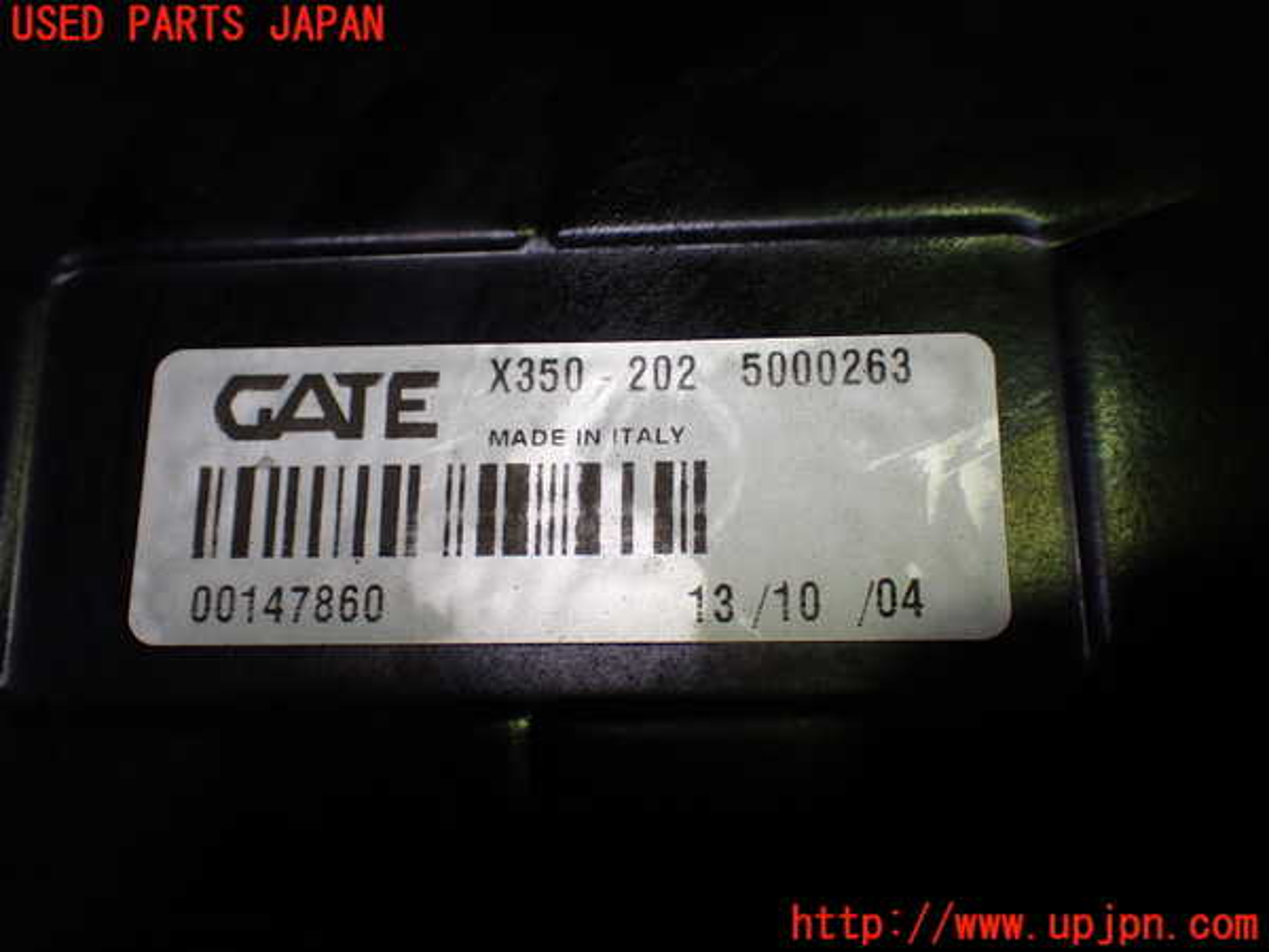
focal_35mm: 38
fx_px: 1393
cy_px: 476
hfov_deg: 49.0
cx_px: 634
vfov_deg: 37.7
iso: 200
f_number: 2.7
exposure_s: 1/160
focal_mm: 6.83
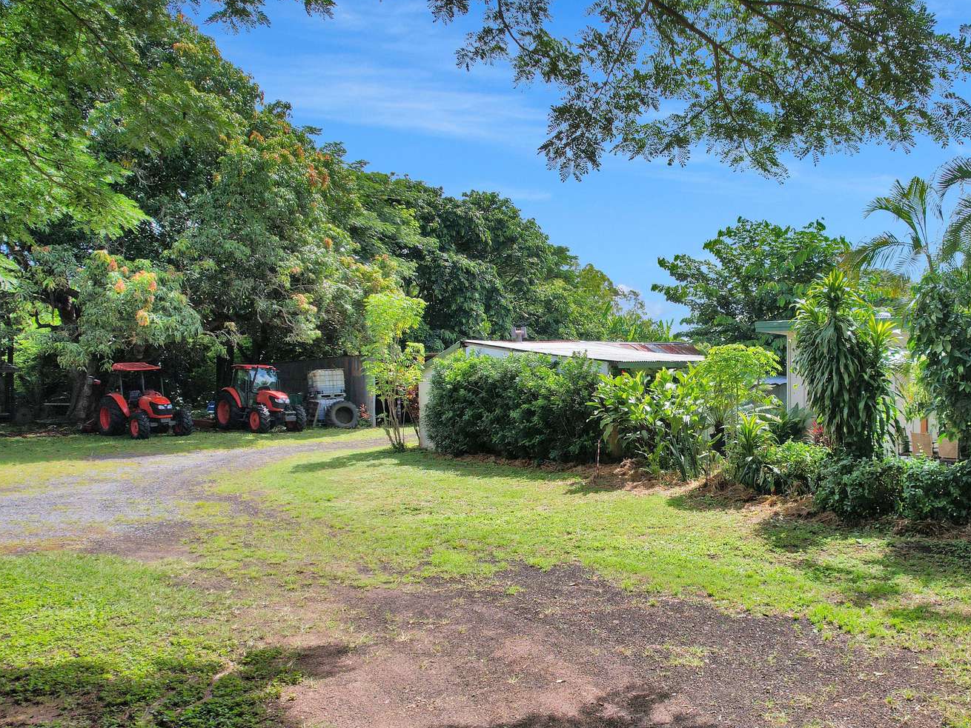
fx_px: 870
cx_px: 681
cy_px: 384
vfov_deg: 45.4
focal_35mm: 31
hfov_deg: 56.5
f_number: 2.8
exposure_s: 1/1250
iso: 100
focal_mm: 8.38
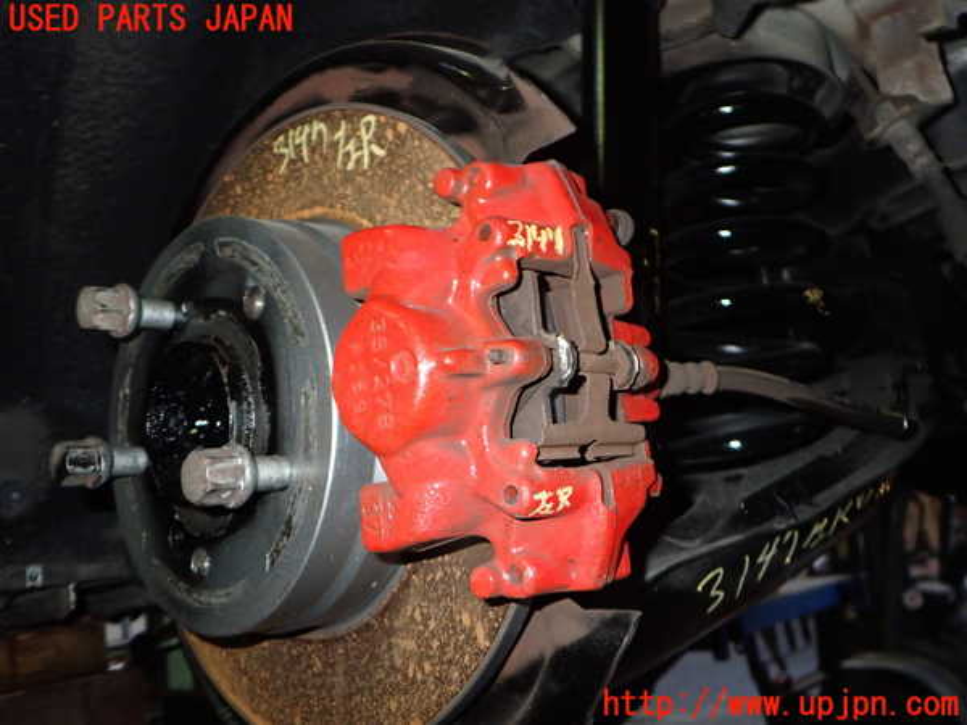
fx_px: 838
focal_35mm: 30
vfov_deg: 46.8
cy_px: 362
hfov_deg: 60.0
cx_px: 484
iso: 640
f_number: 6.3
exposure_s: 1/30
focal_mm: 5.4
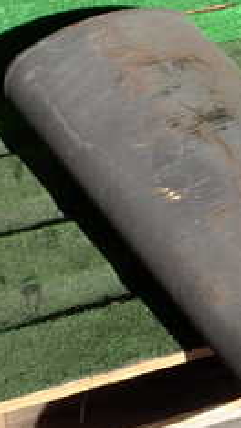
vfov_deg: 20.1
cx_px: 480
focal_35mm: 106
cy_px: 263
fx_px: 1202
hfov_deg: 10.5
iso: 100
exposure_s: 1/640
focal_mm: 6.83
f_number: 3.5
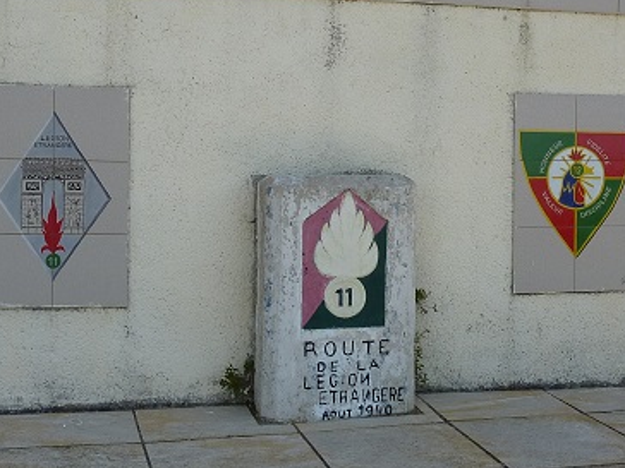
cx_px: 302
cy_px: 242
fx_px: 1011
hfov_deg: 34.3
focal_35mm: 56
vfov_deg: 26.1
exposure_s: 1/400
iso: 80
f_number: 4
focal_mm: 4.7
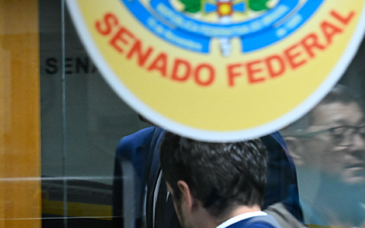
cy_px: 103
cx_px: 65
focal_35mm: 128
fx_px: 1274
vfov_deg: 10.2
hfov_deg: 16.2
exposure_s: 1/100
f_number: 7.1
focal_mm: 70
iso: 6400
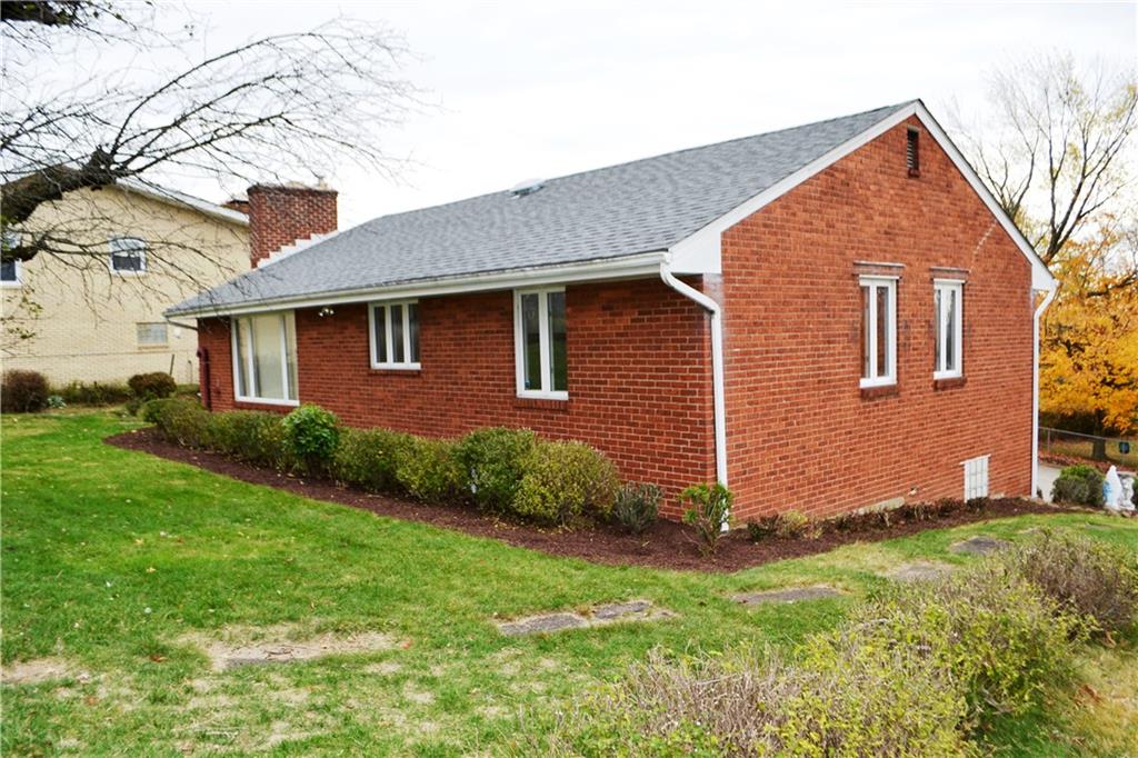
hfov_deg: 67.4
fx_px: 853
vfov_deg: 47.9
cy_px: 379
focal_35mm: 27
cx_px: 569
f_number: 5
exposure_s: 1/200
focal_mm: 18
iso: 100
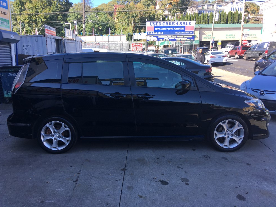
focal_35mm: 30
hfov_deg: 60.0
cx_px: 135
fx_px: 239
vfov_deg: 46.8
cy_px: 100
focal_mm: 4.15
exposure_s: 1/353
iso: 25
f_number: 2.2
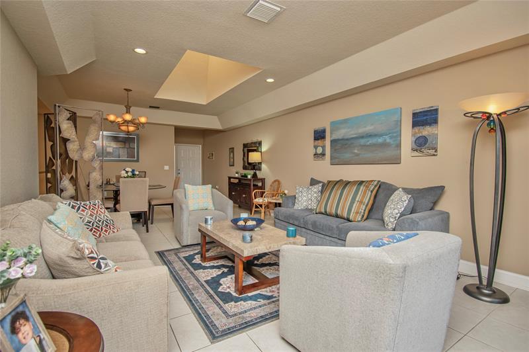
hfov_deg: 95.0
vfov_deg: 72.0
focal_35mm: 16
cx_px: 264
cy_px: 176
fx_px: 242
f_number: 4.8
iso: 800
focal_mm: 11
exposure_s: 1/80
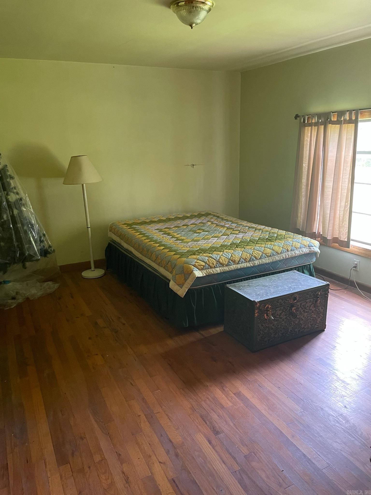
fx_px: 372
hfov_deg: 53.1
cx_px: 186
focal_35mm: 26
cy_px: 248
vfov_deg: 67.3
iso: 500
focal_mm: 4.2
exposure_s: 1/47
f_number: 1.6
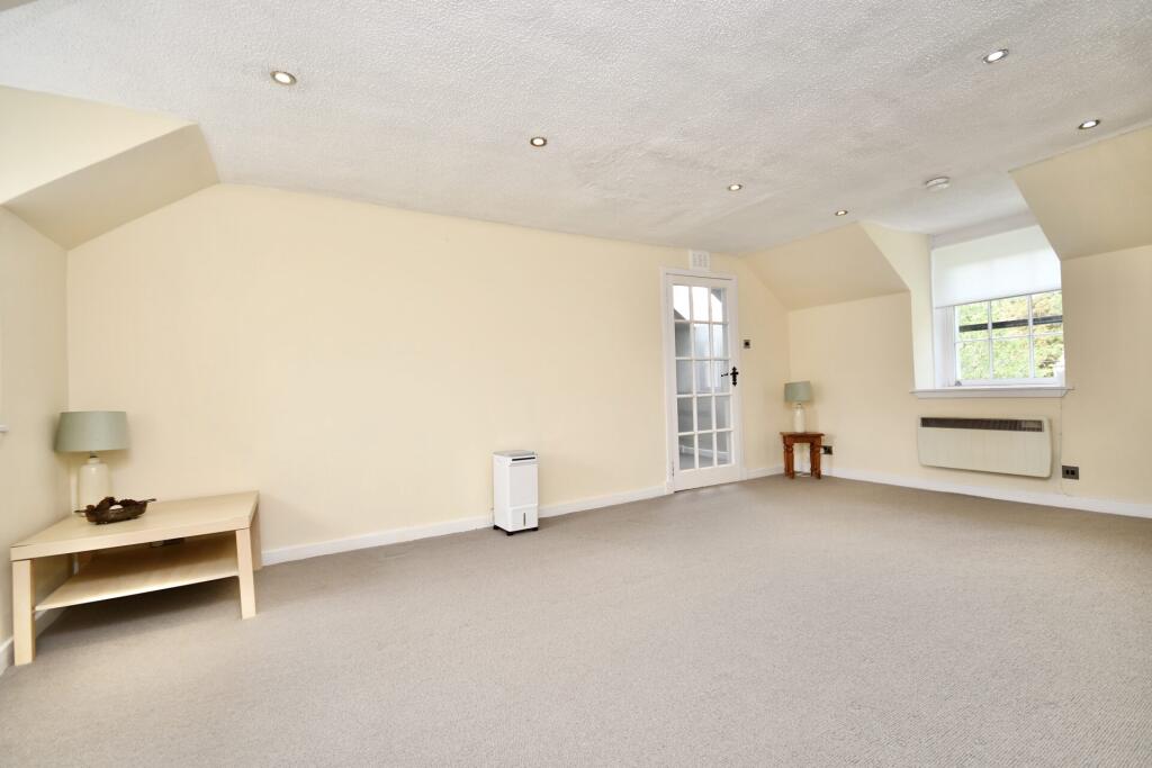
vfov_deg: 77.3
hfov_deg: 100.4
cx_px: 576
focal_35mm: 15
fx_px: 480
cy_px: 384
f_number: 4
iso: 220
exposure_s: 1/60
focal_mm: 10
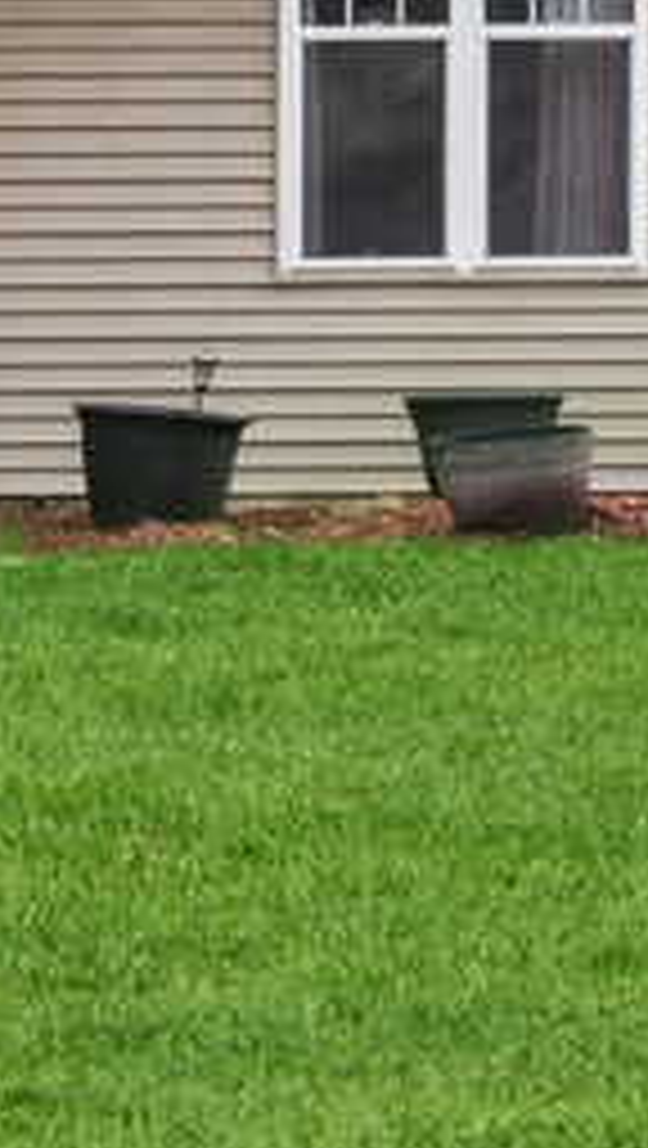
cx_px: -1089
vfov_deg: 12.8
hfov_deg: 6.8
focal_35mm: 166
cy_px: -23
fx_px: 5056
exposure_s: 1/160
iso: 400
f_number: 11
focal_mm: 25
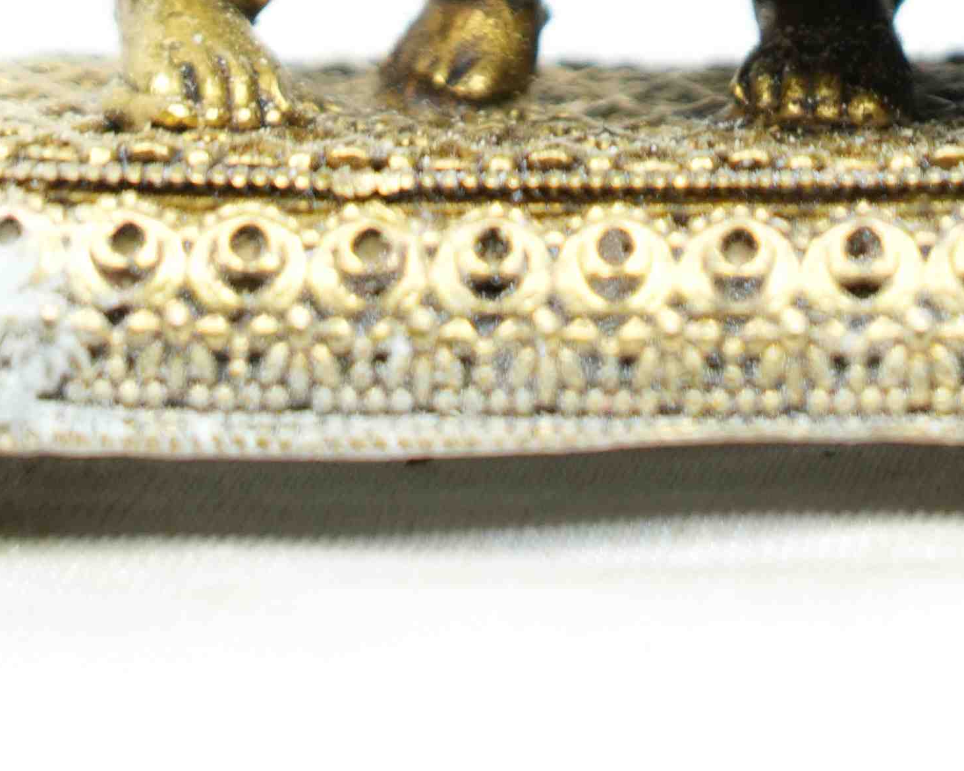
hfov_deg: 4.1
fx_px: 13465
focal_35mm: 472
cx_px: 682
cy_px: -1435
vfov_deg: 3.2
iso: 500
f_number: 5.6
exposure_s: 1/60
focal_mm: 105
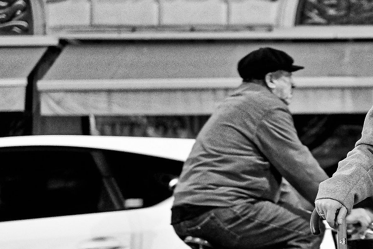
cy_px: 205
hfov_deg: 14.2
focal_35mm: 142
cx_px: 391
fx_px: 1471
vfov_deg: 9.6
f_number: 1.4
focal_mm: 35
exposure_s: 1/100
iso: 2500
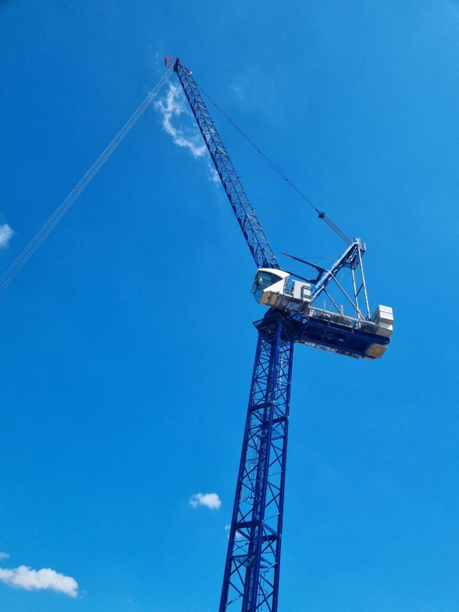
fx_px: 460
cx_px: 230
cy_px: 306
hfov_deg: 53.1
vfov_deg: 67.3
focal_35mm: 26
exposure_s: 1/2384
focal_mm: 5.4
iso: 50
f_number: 1.8
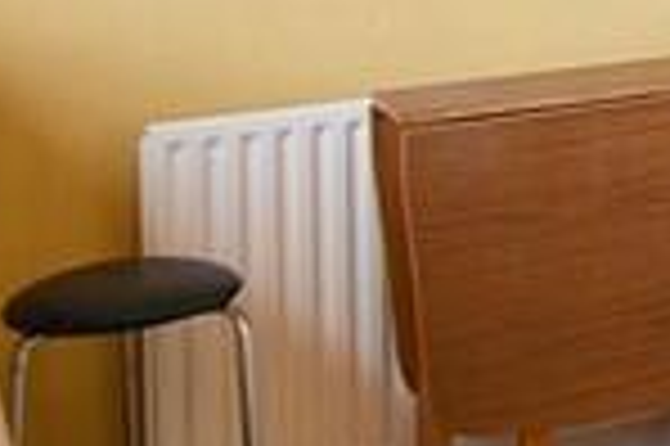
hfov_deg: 15.5
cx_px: 1367
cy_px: -273
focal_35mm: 103
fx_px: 1915
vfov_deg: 12.4
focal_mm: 10
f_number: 4.5
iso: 100
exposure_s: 1/15
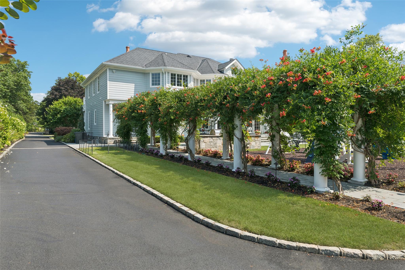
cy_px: 135
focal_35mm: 23
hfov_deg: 76.1
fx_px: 259
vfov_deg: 55.1
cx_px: 202
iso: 125
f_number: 8
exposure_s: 1/160
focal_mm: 23
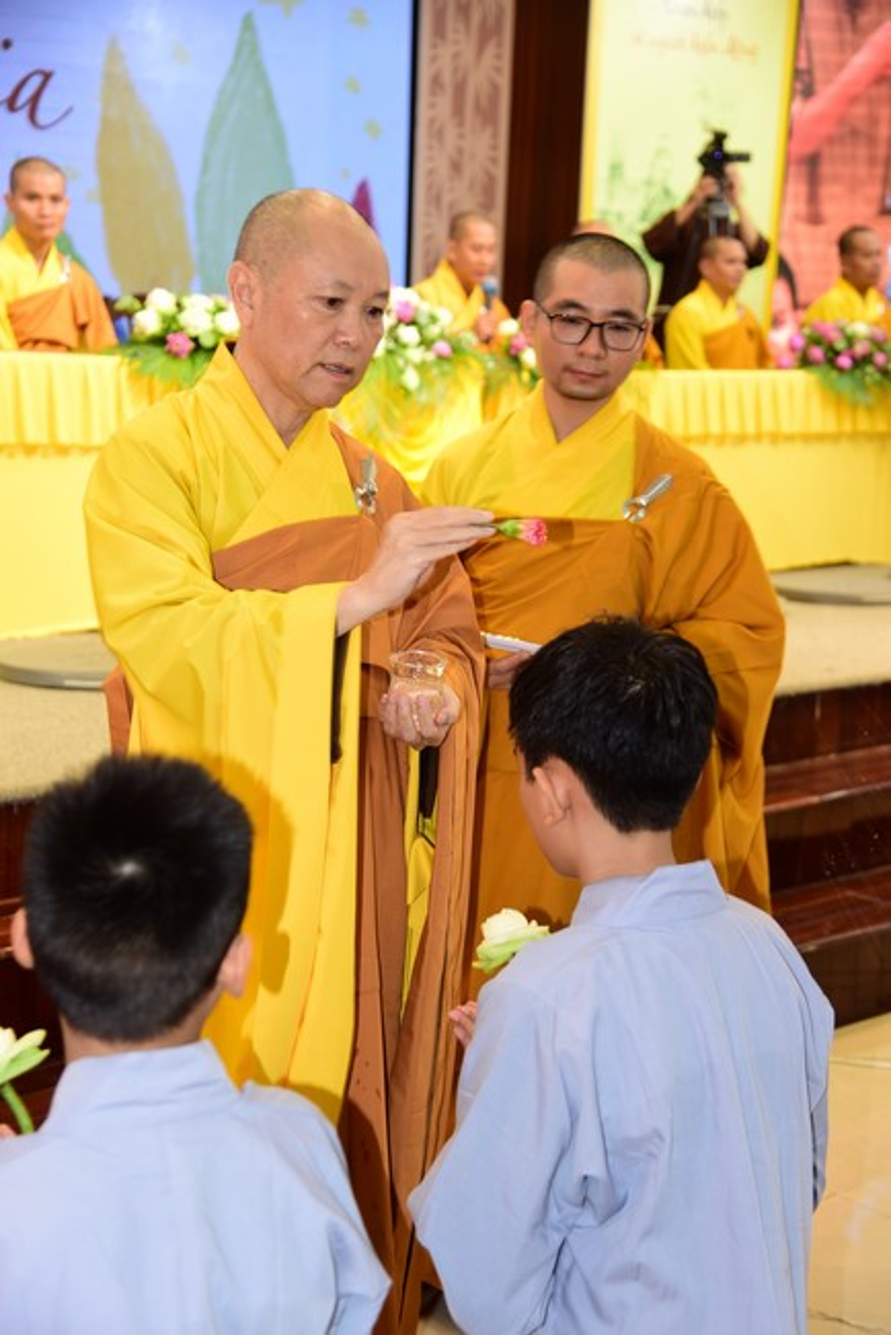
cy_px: 668
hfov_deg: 24.6
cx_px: 446
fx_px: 2040
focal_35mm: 55
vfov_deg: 36.2
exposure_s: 1/40
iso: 800
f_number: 4
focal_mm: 55
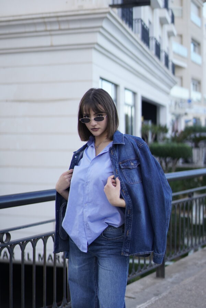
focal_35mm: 52
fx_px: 446
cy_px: 154
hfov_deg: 26.0
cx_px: 103
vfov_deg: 38.2
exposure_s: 1/8000
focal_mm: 35
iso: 500
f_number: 1.2
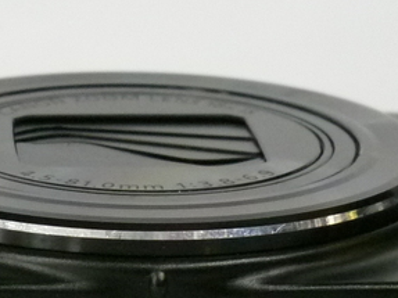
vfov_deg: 7.4
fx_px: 2310
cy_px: 292
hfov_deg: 9.8
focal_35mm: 201
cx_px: 29
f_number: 3.5
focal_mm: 8.6
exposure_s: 1/30
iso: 400
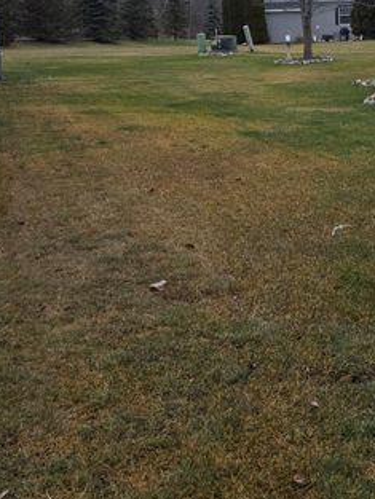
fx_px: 707
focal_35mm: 49
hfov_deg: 28.8
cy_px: 147
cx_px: 316
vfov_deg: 38.2
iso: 40
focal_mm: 6.3
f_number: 1.7
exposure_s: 1/180
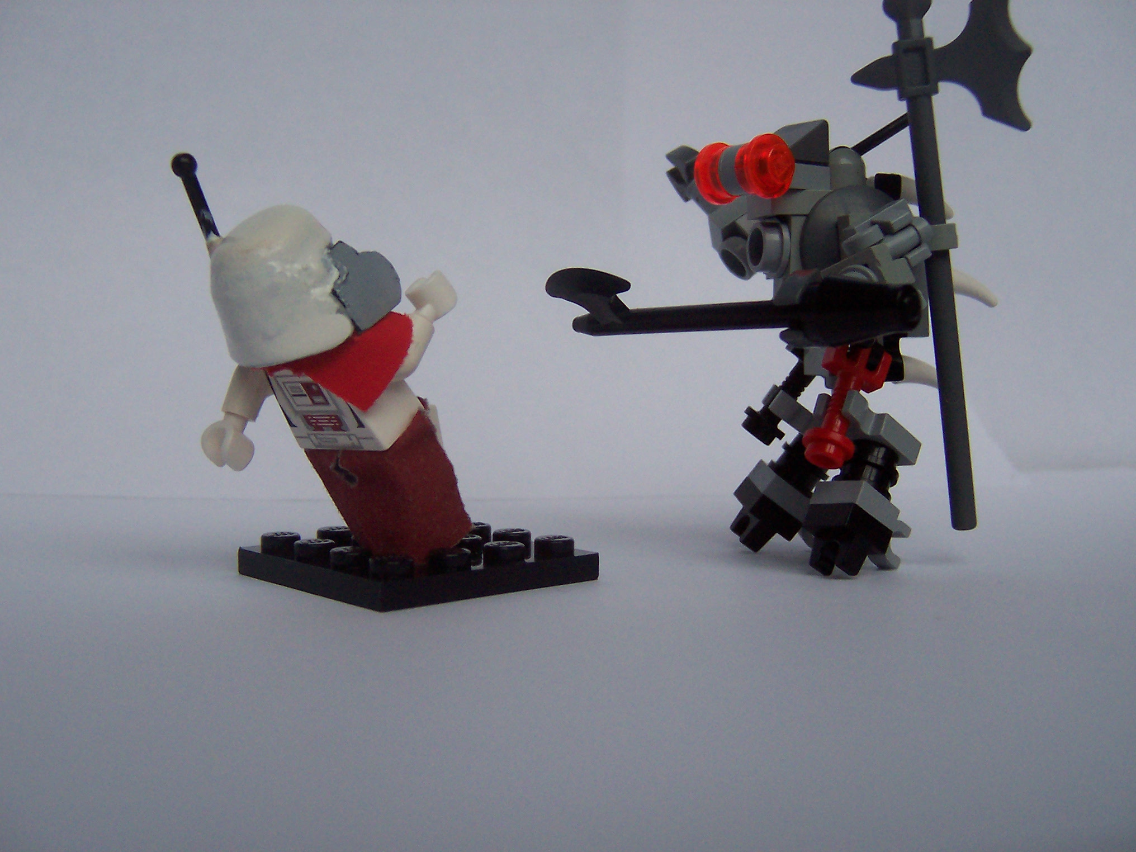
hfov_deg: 51.4
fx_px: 1181
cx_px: 568
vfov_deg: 39.7
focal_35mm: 36
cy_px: 426
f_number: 2.8
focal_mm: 5.6
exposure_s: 1/30
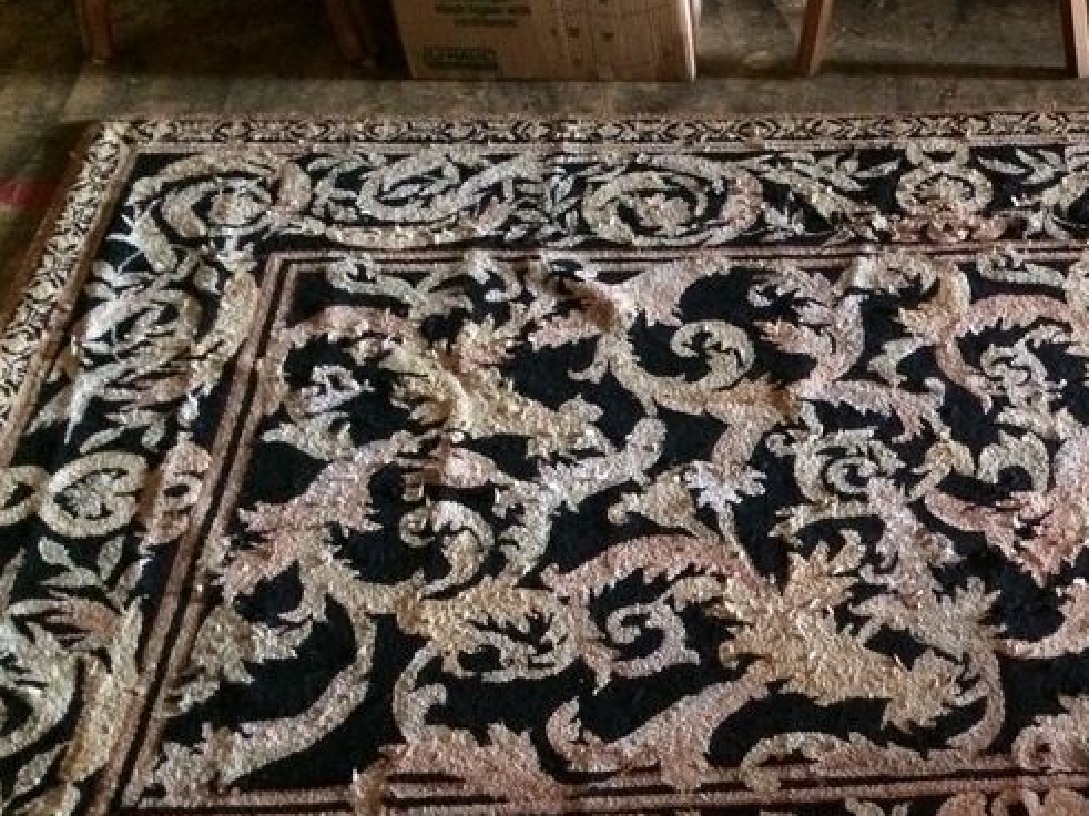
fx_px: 1730
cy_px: 595
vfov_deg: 26.3
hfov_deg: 33.3
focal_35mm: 55
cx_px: 956
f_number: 2.2
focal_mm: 4.12
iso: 400
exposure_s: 1/15
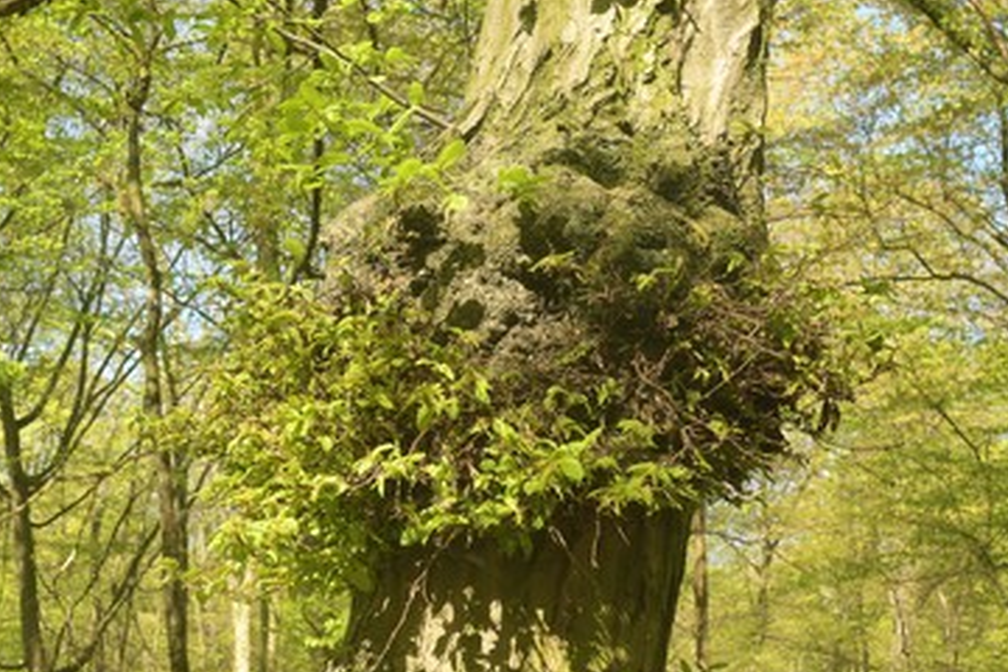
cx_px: 353
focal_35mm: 50
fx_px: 1400
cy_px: 395
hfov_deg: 39.2
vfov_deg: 27.0
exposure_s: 1/125
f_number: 5.6
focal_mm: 20
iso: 100
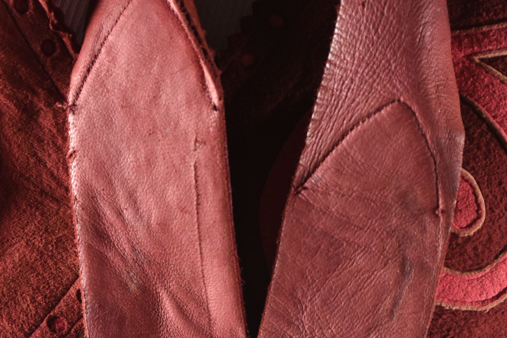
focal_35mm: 158
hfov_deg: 13.0
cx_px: 254
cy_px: 254
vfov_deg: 8.7
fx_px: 2225
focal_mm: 70
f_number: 9
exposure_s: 1/125
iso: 200
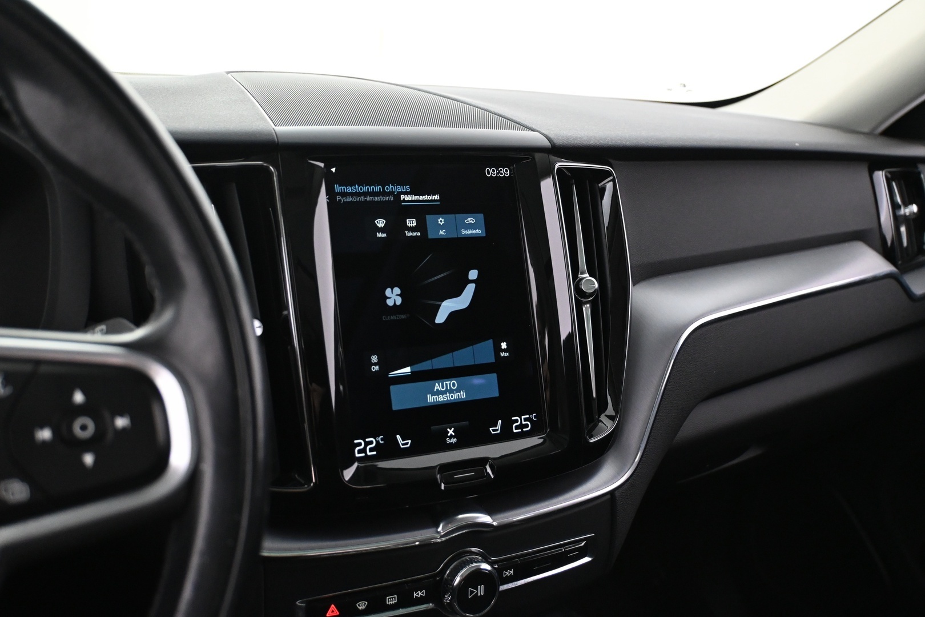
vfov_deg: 35.5
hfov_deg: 51.3
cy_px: 308
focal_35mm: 38
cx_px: 462
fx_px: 963
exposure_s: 1/40
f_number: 4.2
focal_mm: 25
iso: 3600
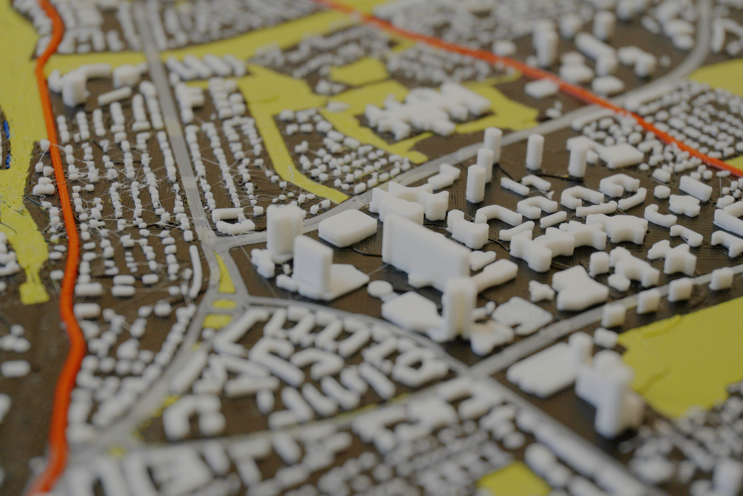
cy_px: 248
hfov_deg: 27.0
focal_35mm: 75
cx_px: 372
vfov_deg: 18.2
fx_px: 1548
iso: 800
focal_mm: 50
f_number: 7.1
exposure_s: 1/160
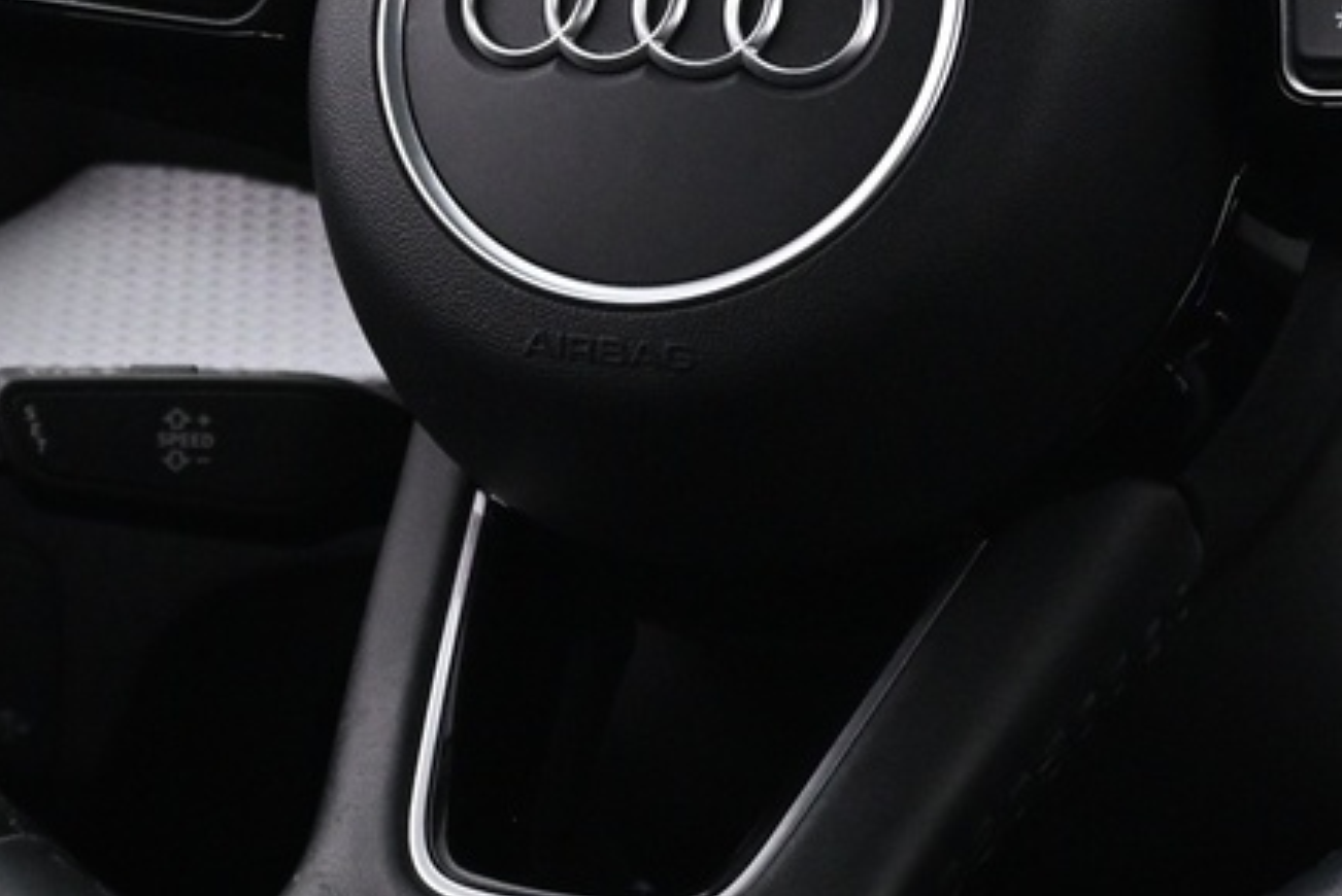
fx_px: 5217
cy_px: -31
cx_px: 656
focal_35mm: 140
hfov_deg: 14.7
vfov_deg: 9.7
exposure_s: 1/25
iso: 1600
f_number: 4.2
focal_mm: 25
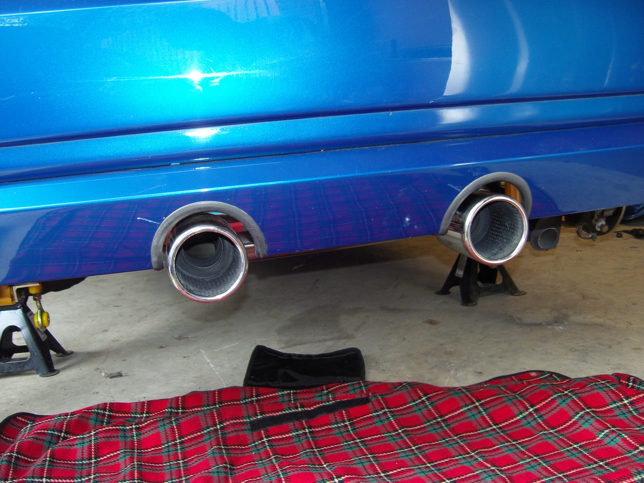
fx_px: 633
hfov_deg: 54.0
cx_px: 322
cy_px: 242
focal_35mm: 34
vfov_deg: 41.8
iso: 100
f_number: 2.8
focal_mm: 7.3
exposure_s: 1/40
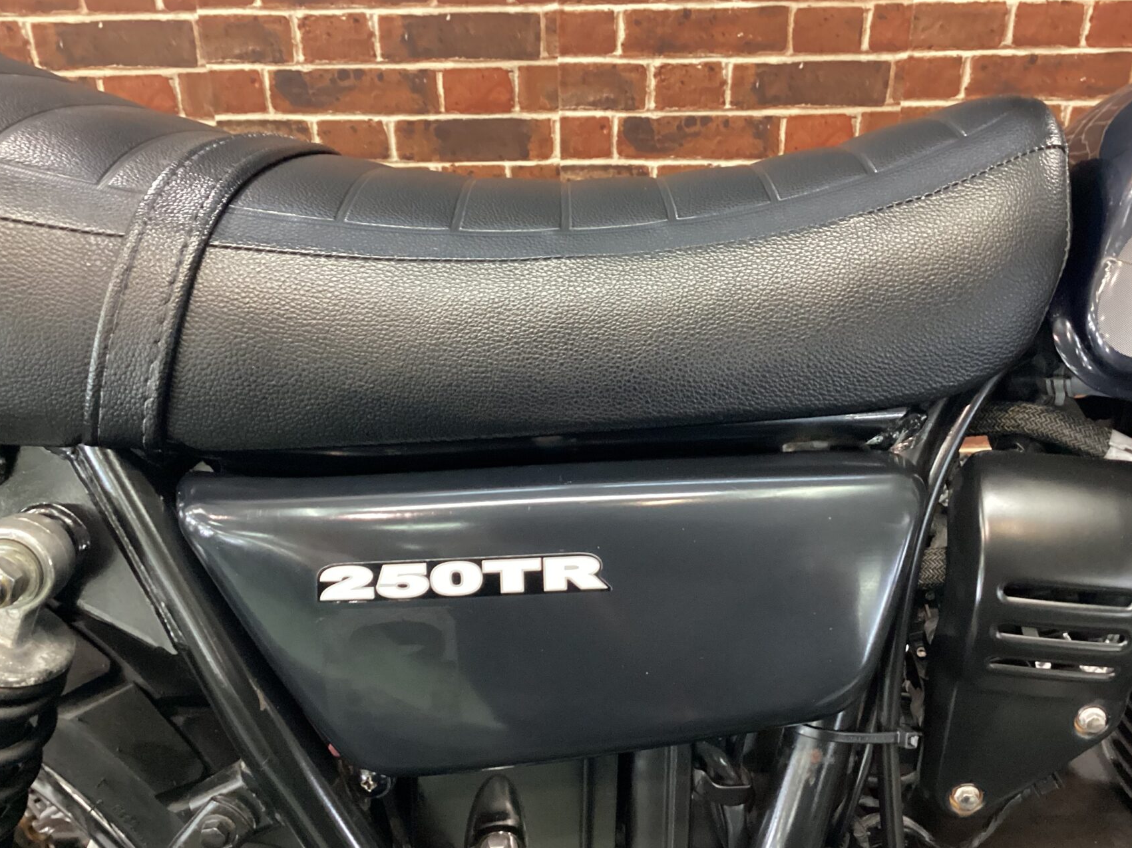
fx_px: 1144
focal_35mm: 35
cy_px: 417
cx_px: 598
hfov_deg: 52.6
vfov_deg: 40.7
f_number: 2.4
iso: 400
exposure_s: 1/30
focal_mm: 3.3
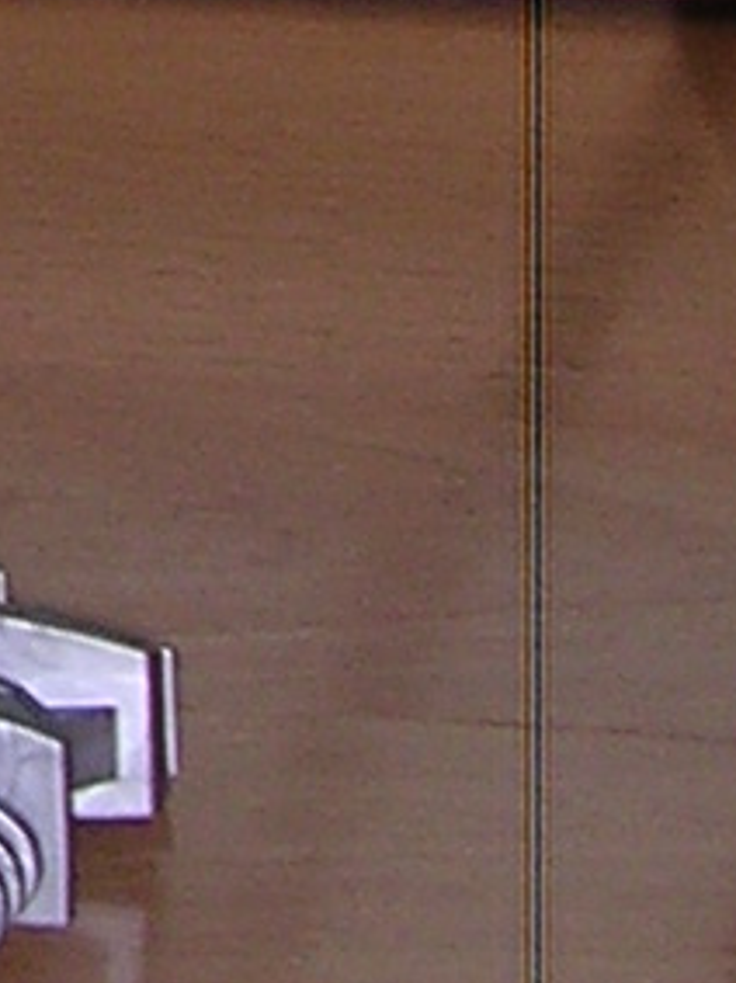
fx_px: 9447
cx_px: -1656
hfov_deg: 4.3
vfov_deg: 5.8
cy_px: -1216
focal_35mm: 333
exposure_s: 1/60.1
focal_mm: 7.1
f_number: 3
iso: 100
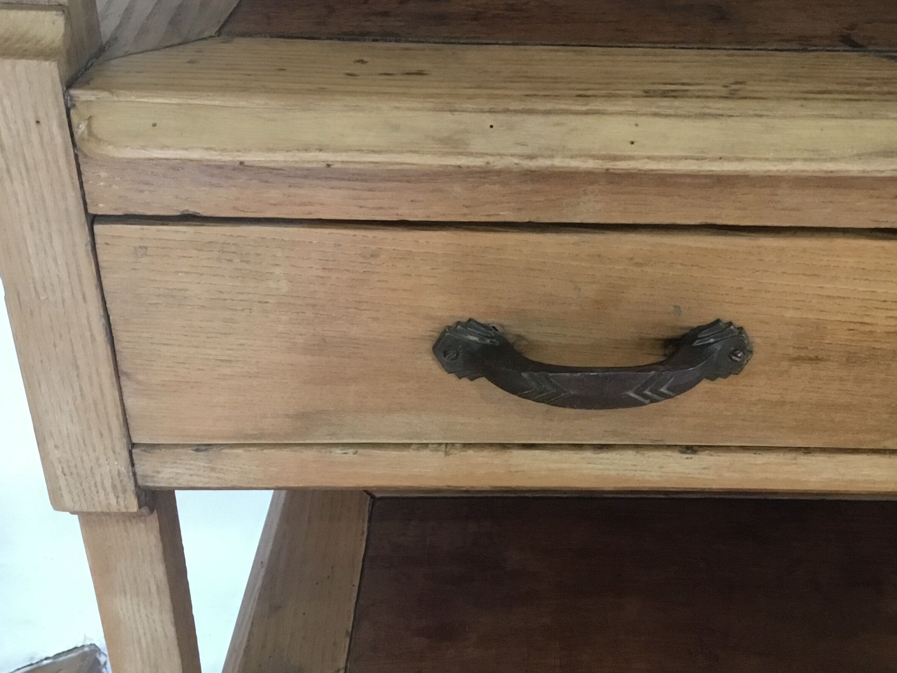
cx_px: 557
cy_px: 265
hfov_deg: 43.5
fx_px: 1114
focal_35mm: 43
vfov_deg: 33.5
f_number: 2.4
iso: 200
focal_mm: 3.3
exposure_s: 1/20
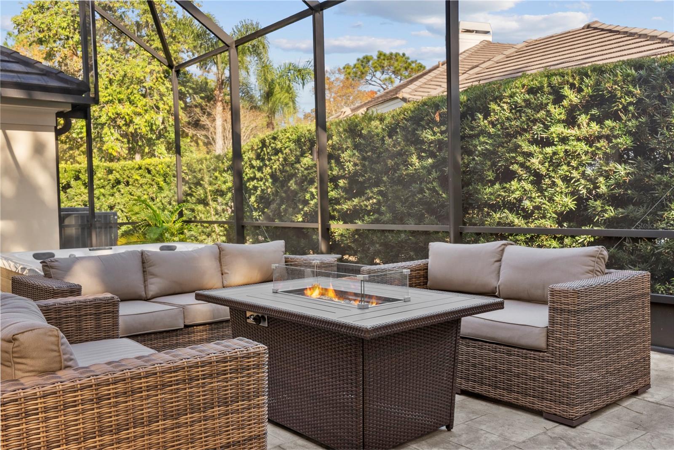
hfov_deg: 60.3
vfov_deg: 42.4
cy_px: 225
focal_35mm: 31
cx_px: 337
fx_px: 581
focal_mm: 31
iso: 200
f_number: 14
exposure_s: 1/15
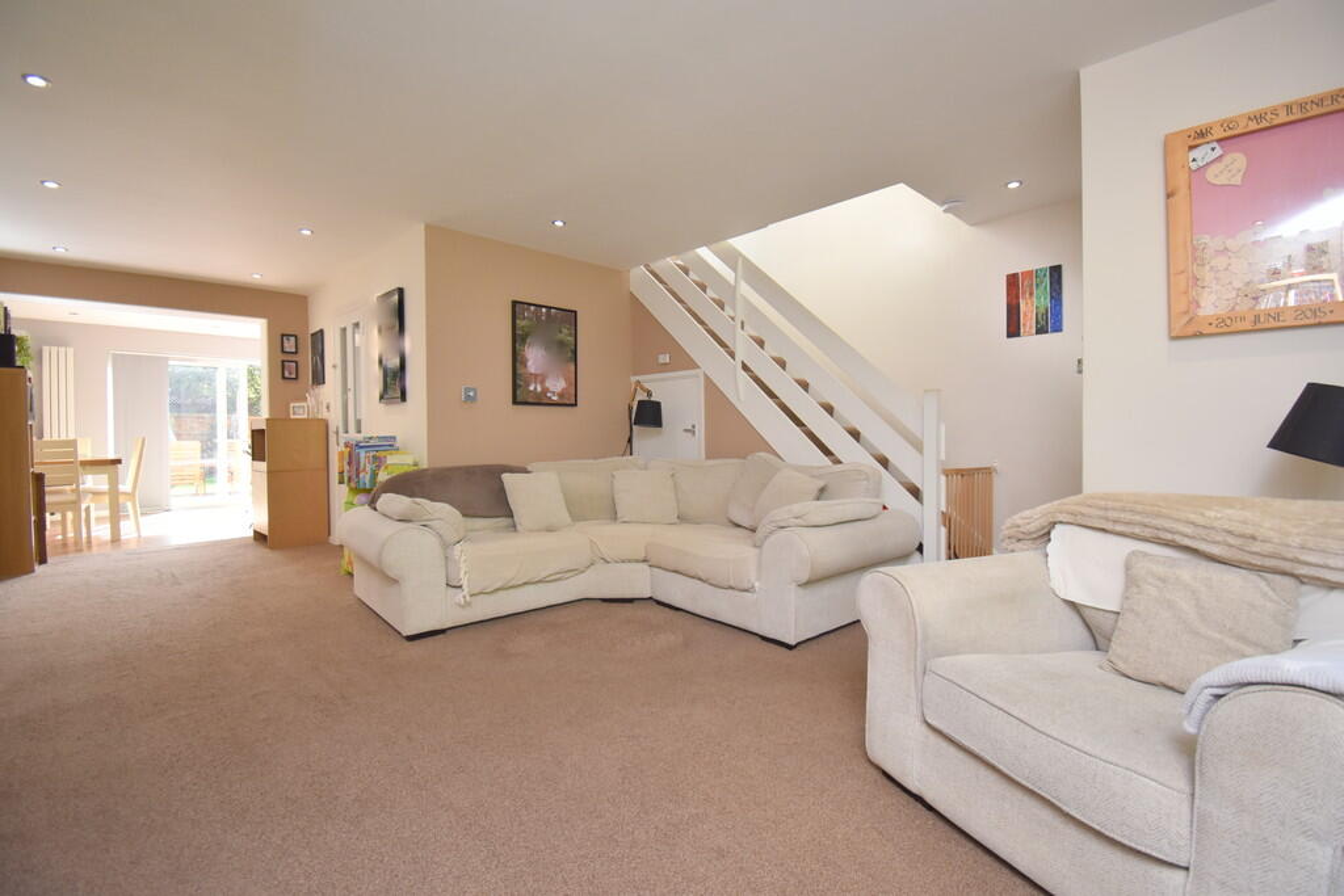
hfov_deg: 100.4
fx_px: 560
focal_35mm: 15
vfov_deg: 77.3
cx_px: 672
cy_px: 448
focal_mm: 10
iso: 640
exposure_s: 1/200
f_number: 5
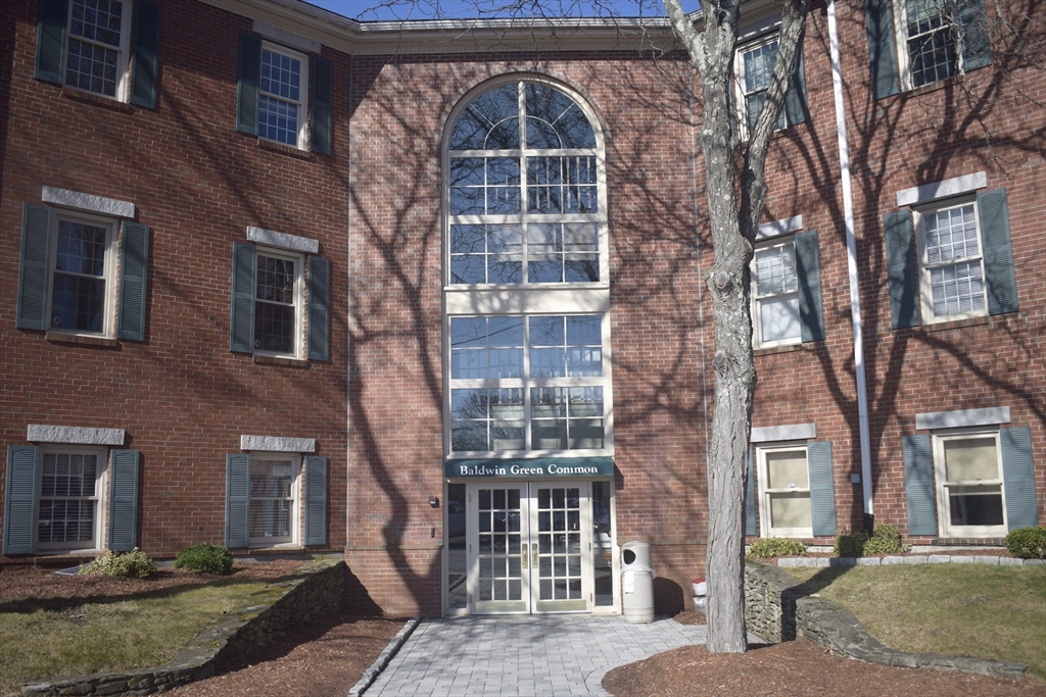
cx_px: 523
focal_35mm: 34
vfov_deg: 38.4
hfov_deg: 55.1
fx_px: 1002
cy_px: 348
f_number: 3.8
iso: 200
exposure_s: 1/1250
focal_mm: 23
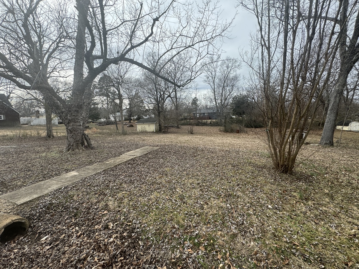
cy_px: 134
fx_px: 145
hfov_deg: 102.1
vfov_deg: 85.7
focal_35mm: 14
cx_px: 180
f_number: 2.2
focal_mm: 2.22
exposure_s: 1/720
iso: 40
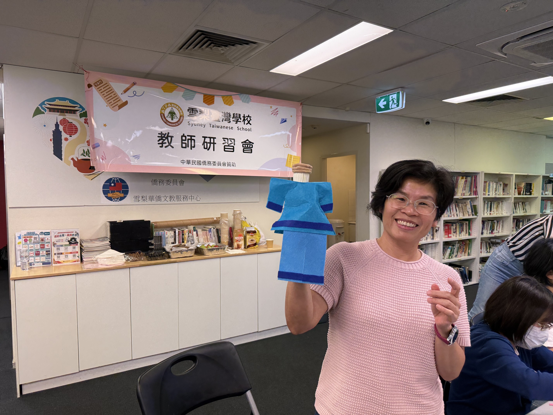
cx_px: 276
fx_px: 383
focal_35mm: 24
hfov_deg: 71.6
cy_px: 208
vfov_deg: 56.8
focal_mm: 6.76
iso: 200
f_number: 1.78
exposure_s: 1/100
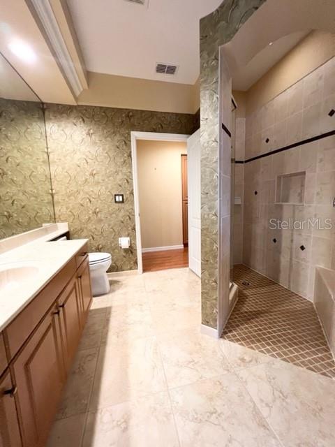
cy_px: 224
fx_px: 168
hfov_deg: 89.9
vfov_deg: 106.2
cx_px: 168
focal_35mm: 13
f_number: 1.8
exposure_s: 1/60
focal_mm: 1.57
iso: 250
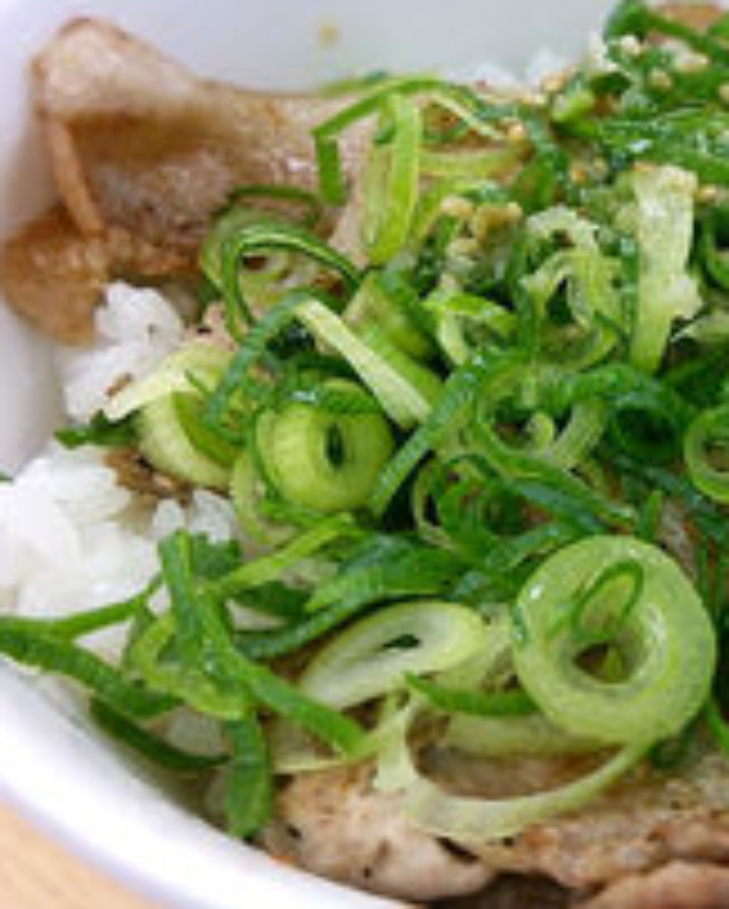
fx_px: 1562
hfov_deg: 25.2
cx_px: 702
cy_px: 378
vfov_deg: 32.4
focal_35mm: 58
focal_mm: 4.06
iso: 40
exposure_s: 1/87
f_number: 1.94
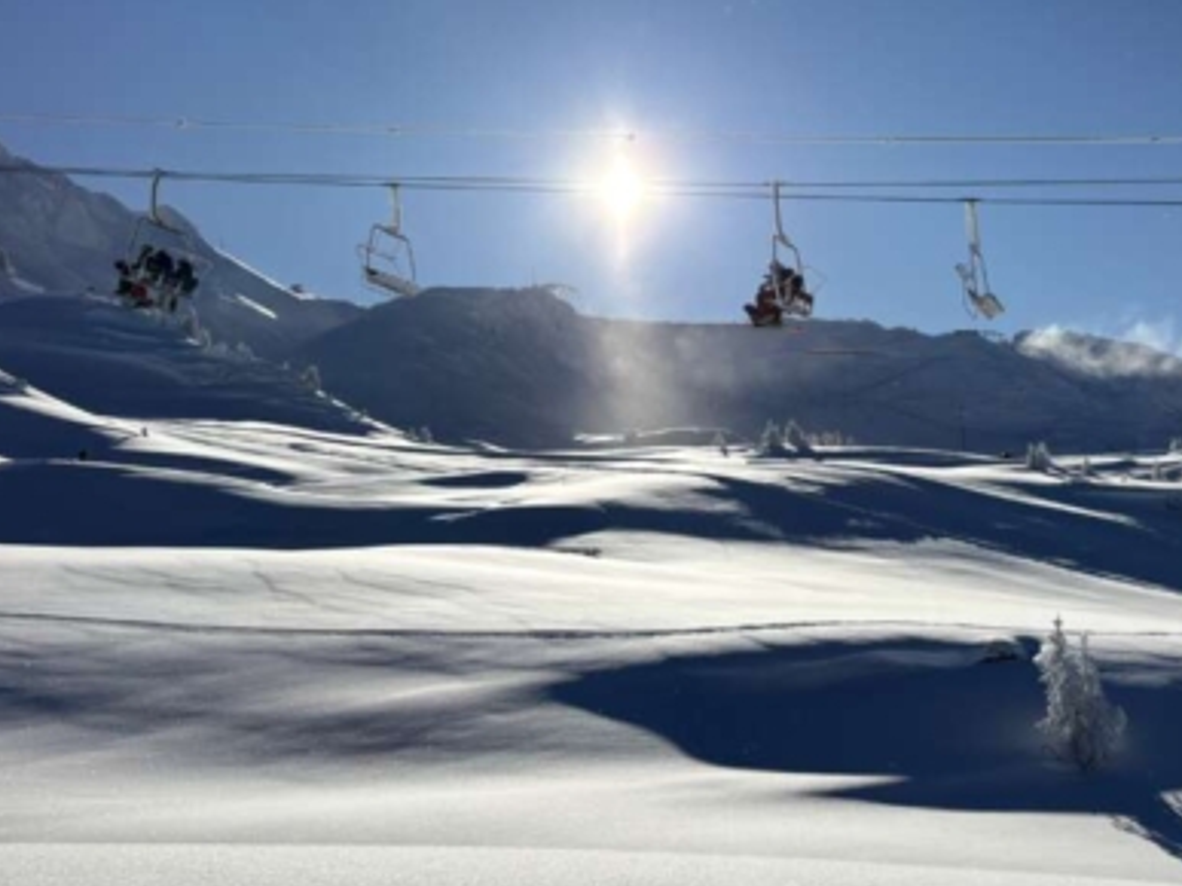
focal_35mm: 43
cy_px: 266
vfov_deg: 33.2
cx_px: 935
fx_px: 1468
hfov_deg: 42.1
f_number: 1.6
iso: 32
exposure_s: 1/10101
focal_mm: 5.96
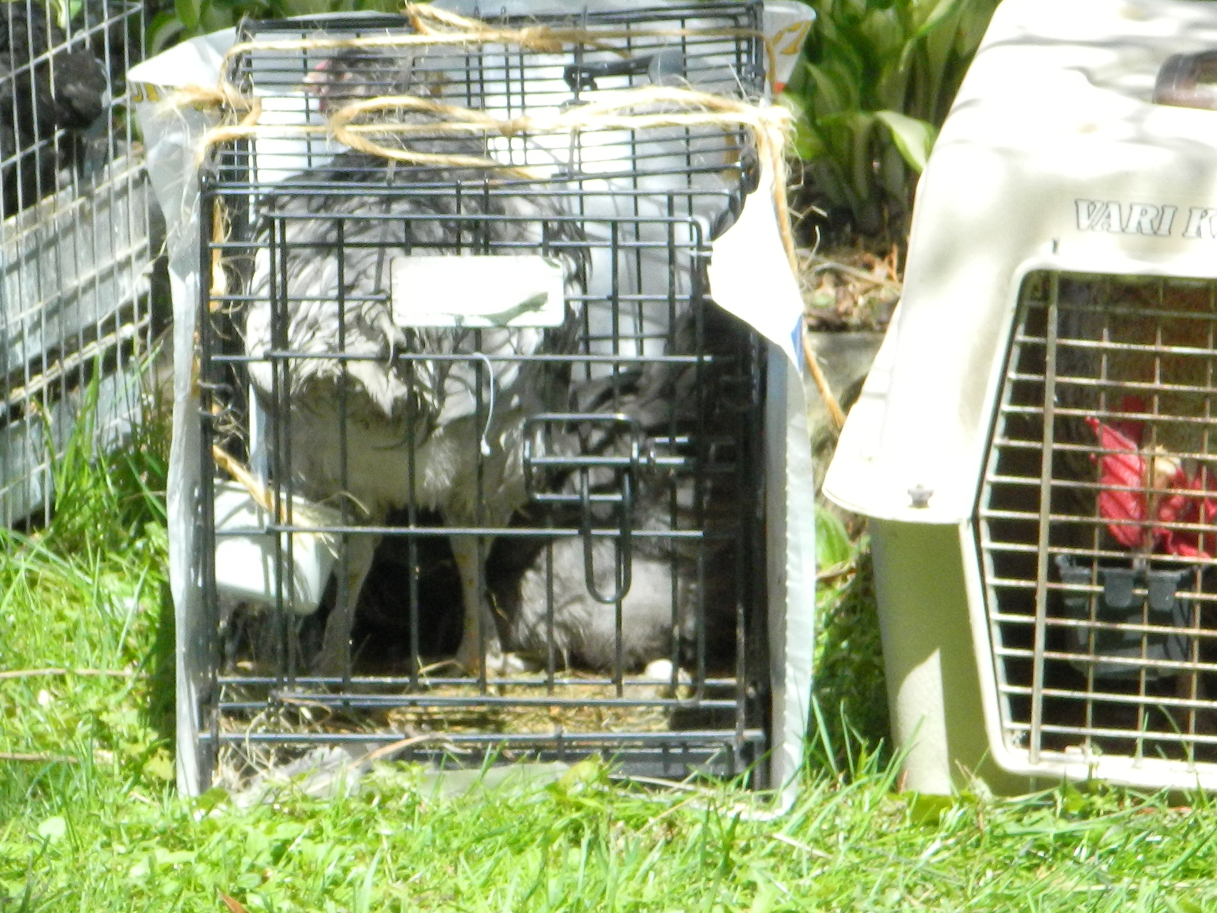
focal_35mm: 284
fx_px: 9986
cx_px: 333
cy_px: 213
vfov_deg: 5.2
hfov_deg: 7.0
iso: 280
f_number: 4.7
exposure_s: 1/500
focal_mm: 23.2
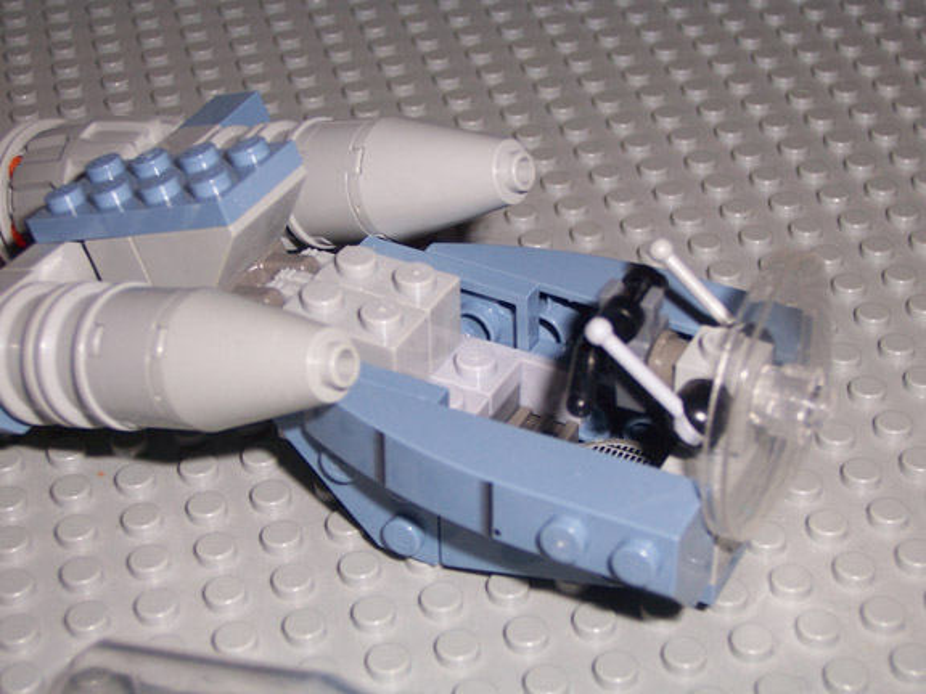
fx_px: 1953
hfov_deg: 26.7
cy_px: 347
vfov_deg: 20.2
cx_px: 463
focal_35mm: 73
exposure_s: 1/90
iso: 80
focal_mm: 12.1
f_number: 4.3
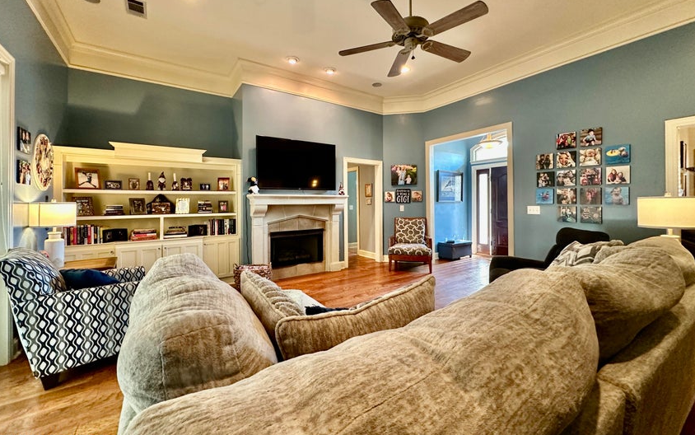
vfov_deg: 74.7
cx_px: 347
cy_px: 202
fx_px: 284
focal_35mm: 15
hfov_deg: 101.4
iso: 400
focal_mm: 2.22
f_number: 2.2
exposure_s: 1/60
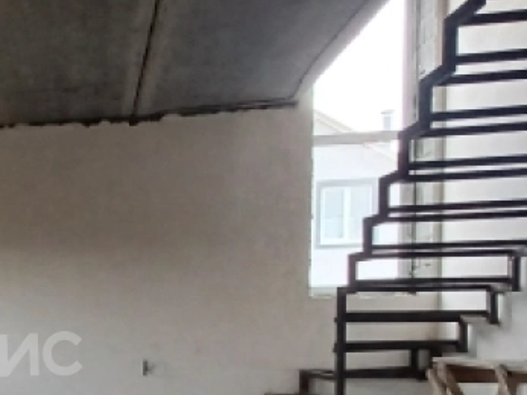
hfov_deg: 33.5
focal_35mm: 47
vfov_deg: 29.6
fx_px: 715
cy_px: 355
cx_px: -93
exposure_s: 1/50
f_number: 2.2
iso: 100
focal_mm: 1.42
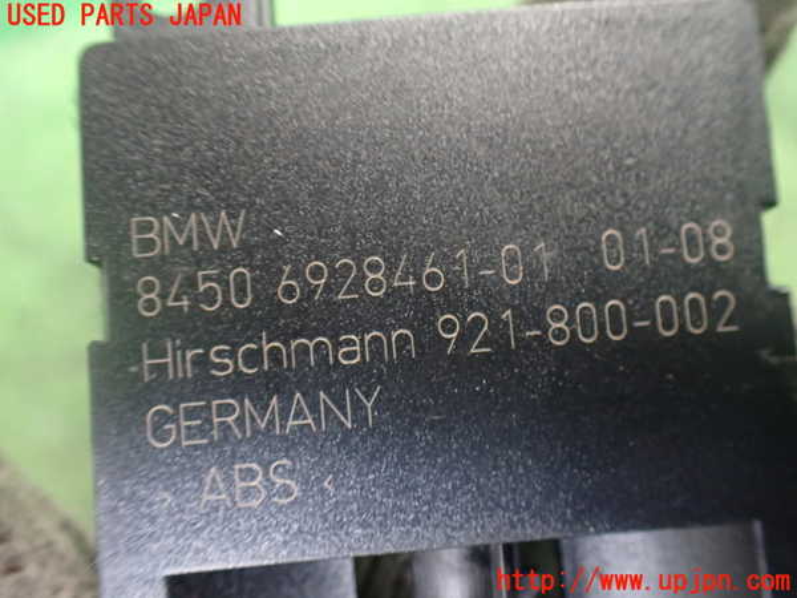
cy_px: 299
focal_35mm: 30
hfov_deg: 60.0
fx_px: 691
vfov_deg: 46.8
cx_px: 398
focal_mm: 5.4
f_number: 2.3
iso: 800
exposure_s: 1/30
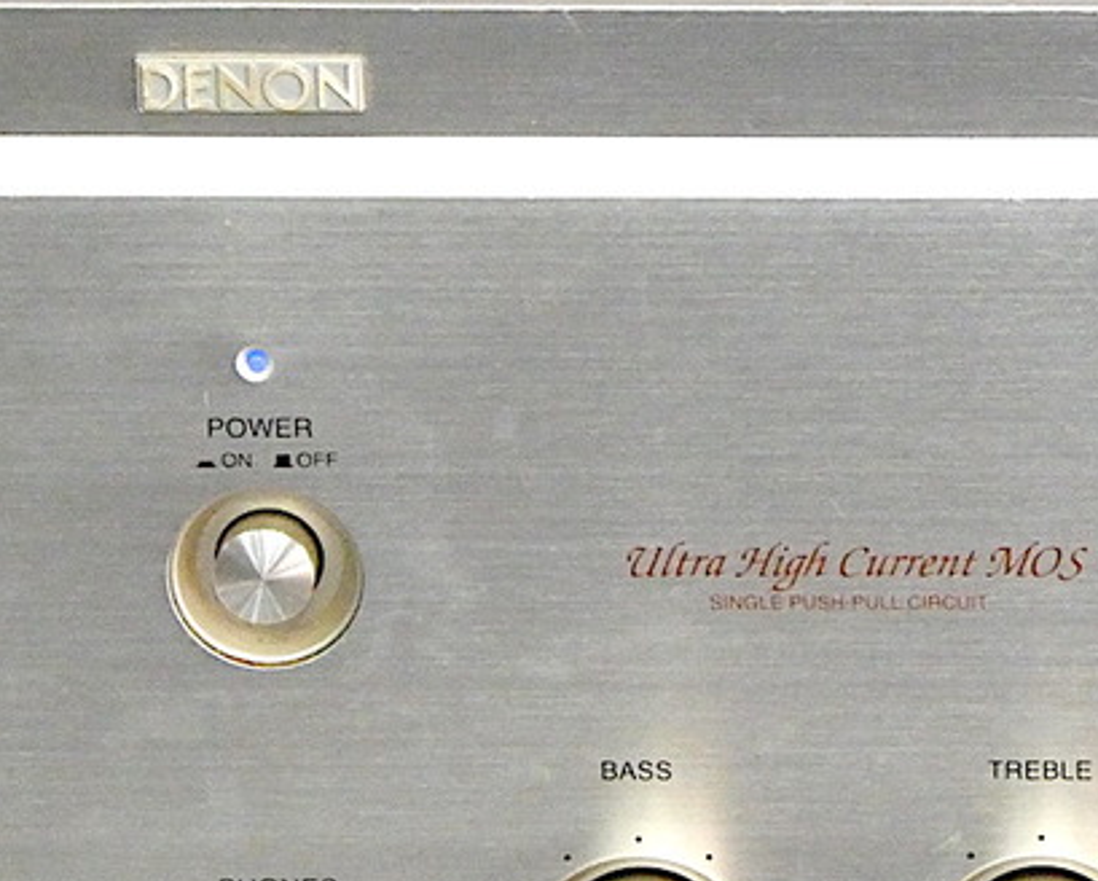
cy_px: 637
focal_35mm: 309
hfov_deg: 6.2
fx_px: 10051
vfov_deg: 5.0
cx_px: 1028
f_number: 5.3
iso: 1600
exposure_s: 1/60
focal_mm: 24.2
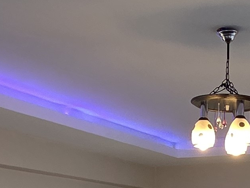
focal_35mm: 83
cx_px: 232
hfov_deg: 22.9
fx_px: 599
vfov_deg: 16.5
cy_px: 264
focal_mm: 2.2
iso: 125
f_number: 2.2
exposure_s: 1/100
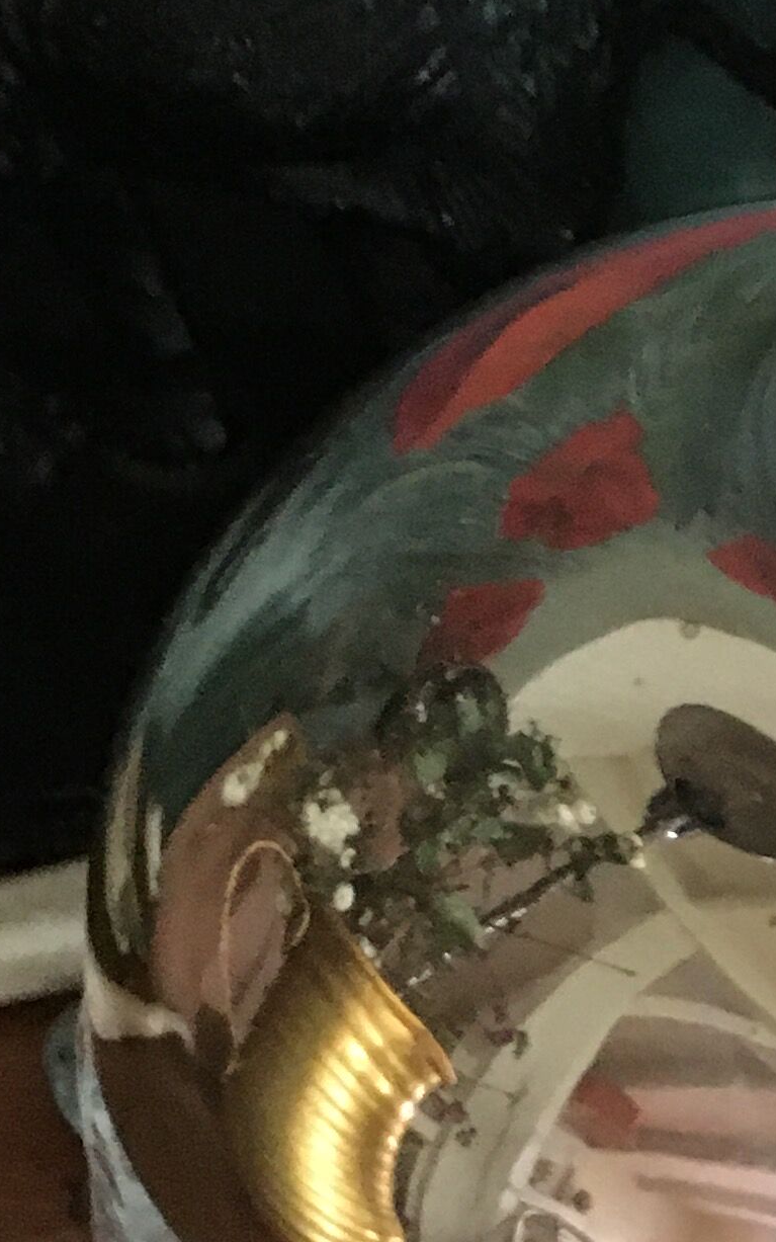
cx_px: 1195
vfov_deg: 20.4
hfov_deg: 12.3
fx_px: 3417
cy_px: 999
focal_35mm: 101
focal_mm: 4.15
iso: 320
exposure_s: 1/17
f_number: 2.2
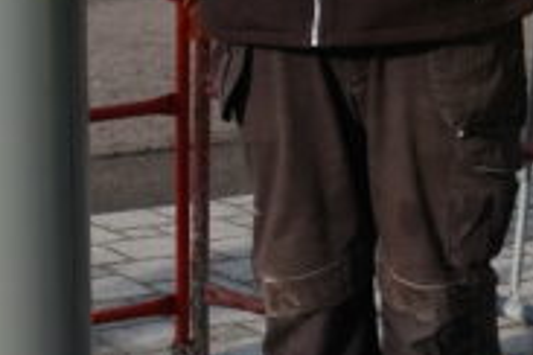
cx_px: 44
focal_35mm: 175
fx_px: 2591
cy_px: 33
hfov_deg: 11.7
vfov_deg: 7.8
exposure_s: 1/800
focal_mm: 18
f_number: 5.6
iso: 320
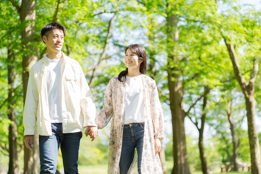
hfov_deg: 23.9
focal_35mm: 85
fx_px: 616
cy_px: 87
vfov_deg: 16.1
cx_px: 130
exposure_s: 1/1250
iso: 400
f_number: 2.8
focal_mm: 85
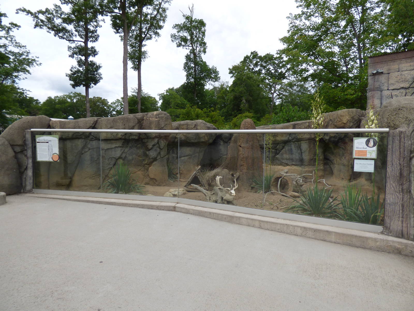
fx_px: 239
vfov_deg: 66.0
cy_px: 156
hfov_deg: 81.7
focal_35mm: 20
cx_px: 207
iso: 100
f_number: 2.8
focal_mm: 3.58
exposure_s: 1/1600
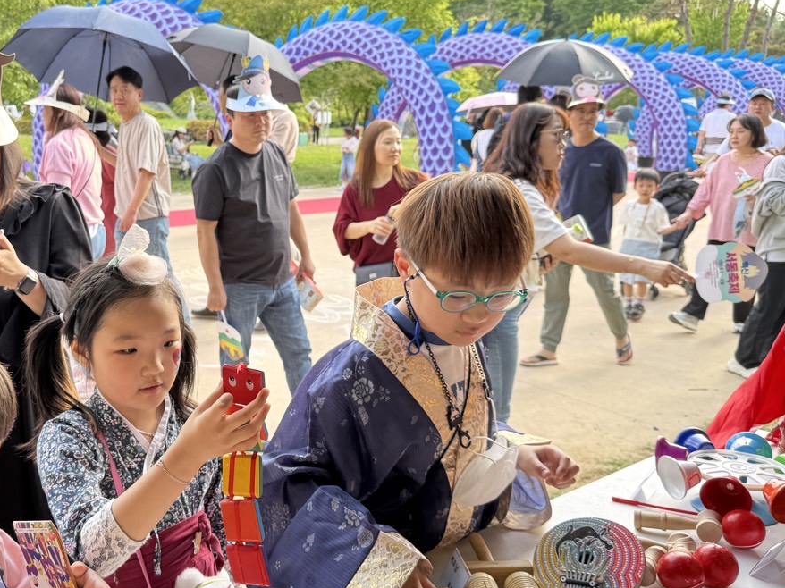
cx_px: 256
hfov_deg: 51.6
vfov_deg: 40.7
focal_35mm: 35
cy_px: 296
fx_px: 793
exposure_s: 1/172
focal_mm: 6.76
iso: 80
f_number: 1.78
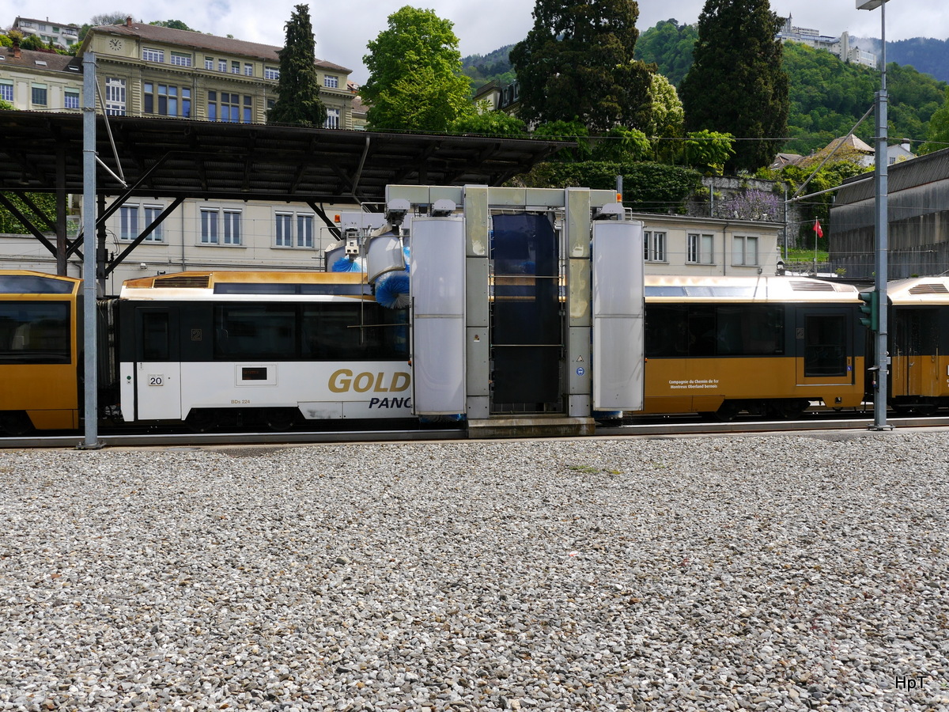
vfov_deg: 44.2
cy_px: 356
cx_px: 474
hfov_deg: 56.8
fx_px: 877
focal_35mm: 32
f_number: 8
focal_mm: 16
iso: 160
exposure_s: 1/500
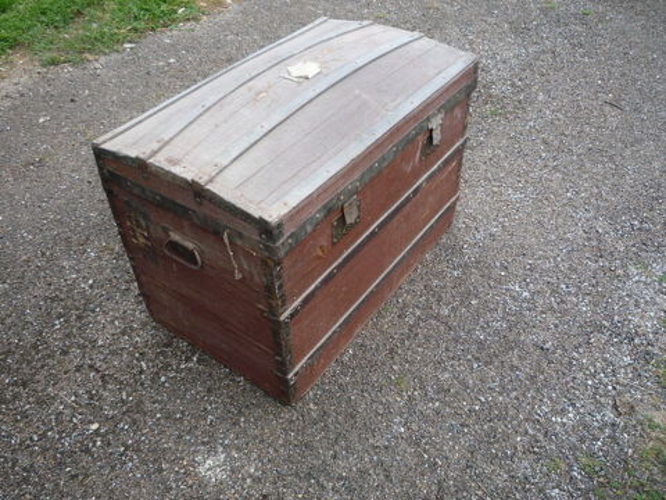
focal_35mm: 30
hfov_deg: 60.0
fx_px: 577
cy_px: 250
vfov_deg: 46.8
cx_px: 333
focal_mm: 5.2
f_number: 3.3
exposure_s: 1/80
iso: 100
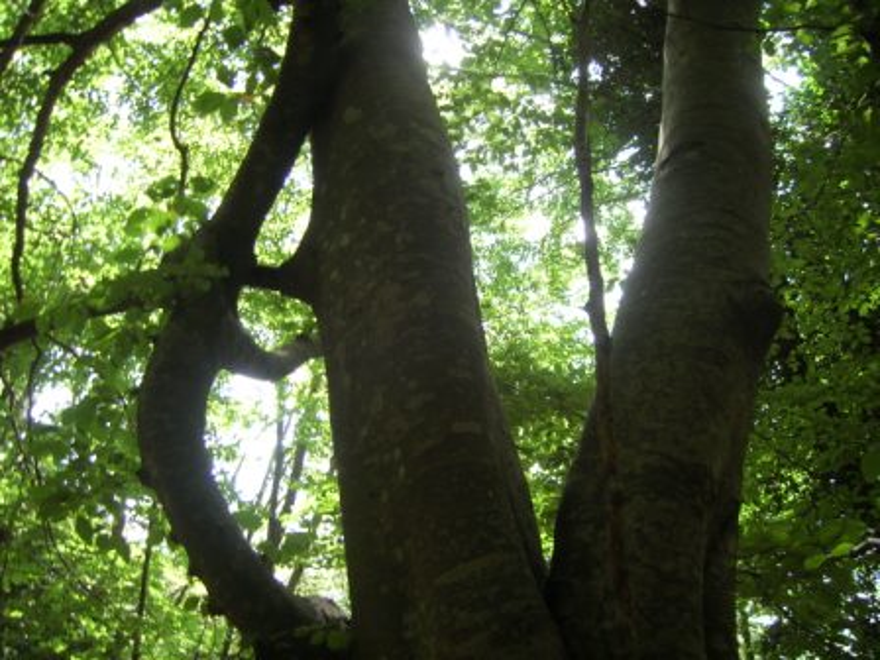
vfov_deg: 41.8
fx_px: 864
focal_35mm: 34
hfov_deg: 54.0
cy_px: 330
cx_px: 440
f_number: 2.9
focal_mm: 5.7
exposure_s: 1/37.5
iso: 50
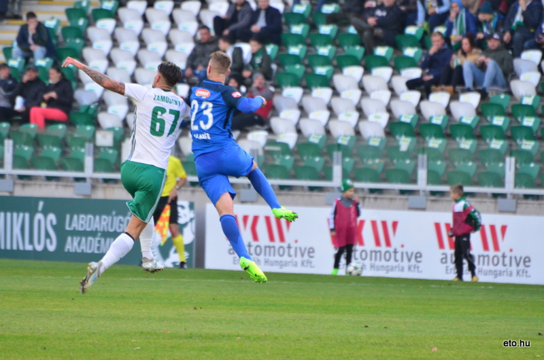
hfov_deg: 4.6
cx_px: 272
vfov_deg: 3.0
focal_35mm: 450
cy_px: 180
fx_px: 6786
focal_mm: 300
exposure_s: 1/640
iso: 1600
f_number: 5.6
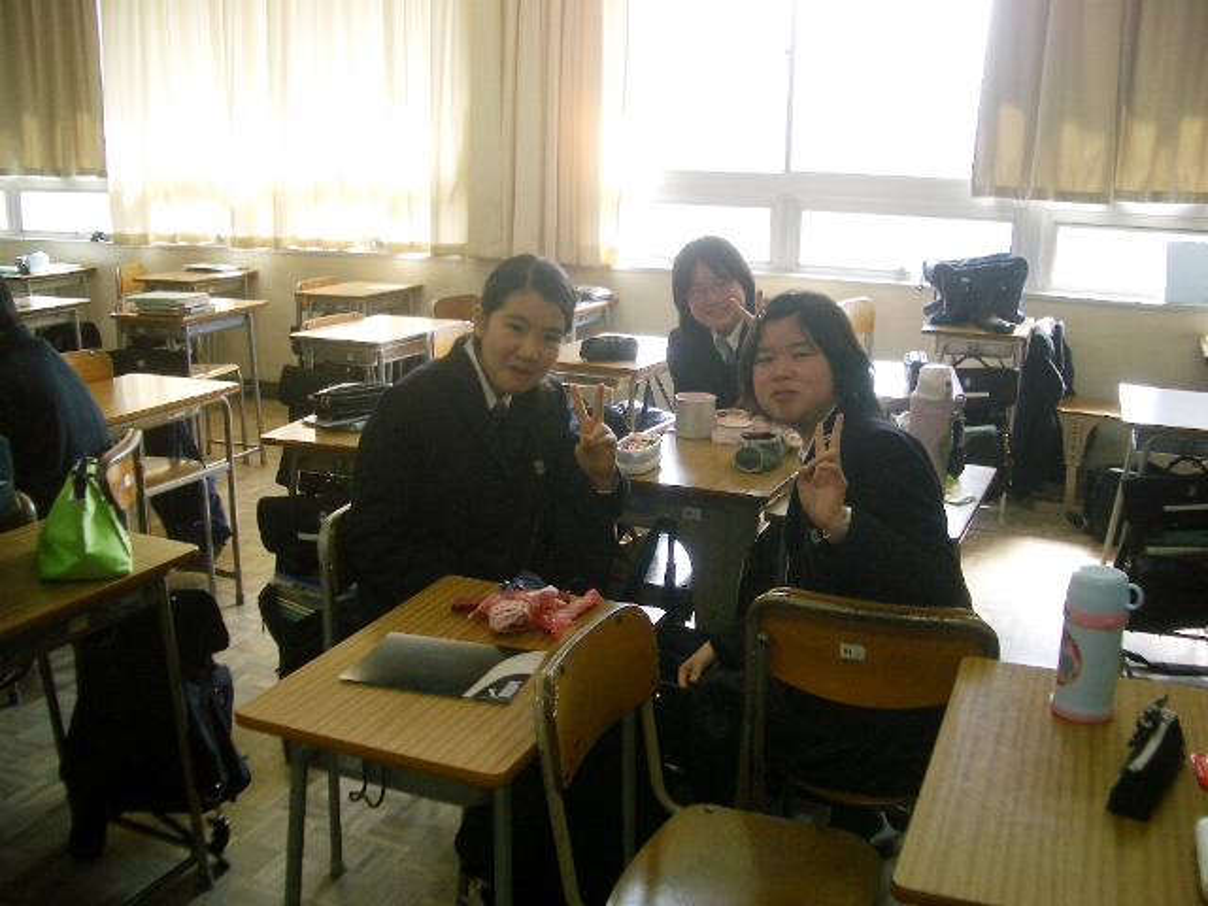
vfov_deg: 40.7
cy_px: 453
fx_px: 1221
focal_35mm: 35
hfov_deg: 52.6
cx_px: 604
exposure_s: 1/80
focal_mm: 5.8
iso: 50
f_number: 2.6
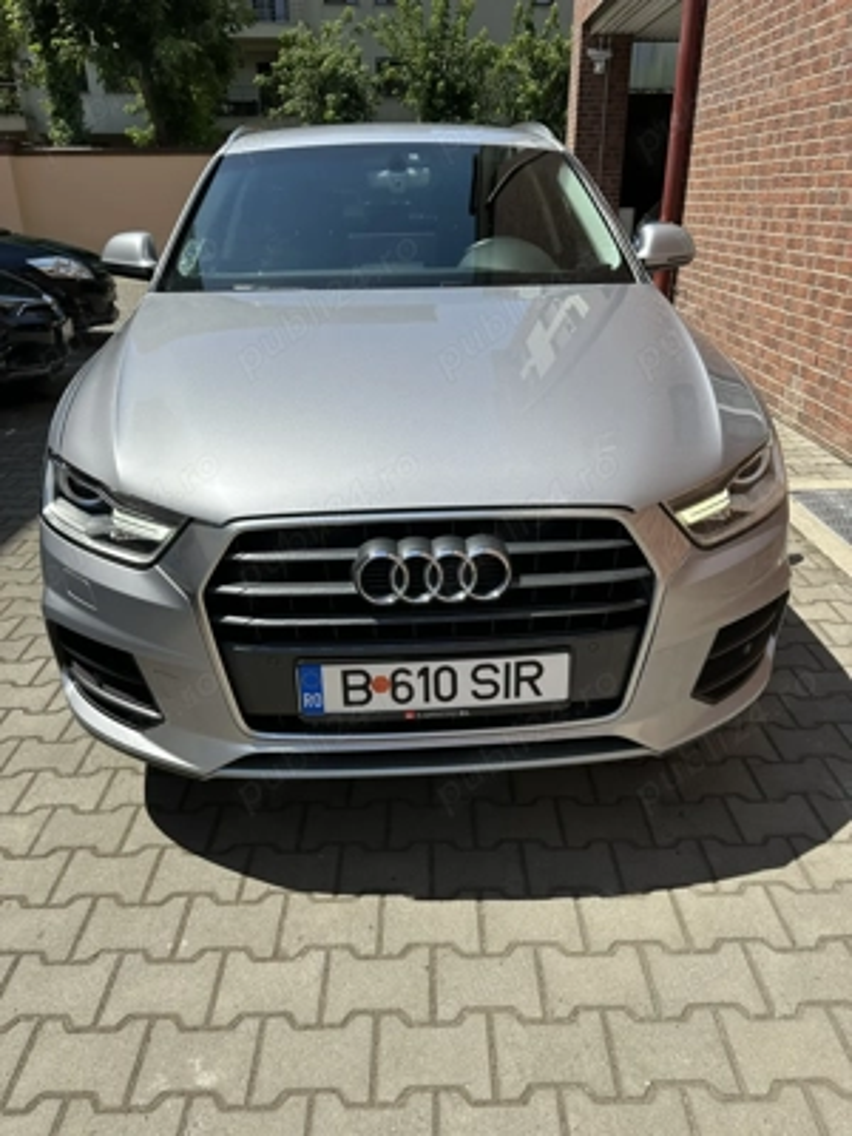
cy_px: 568
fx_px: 788
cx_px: 426
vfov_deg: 71.6
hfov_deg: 56.8
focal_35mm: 24
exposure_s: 1/4762
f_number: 1.78
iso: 80
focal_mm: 6.86
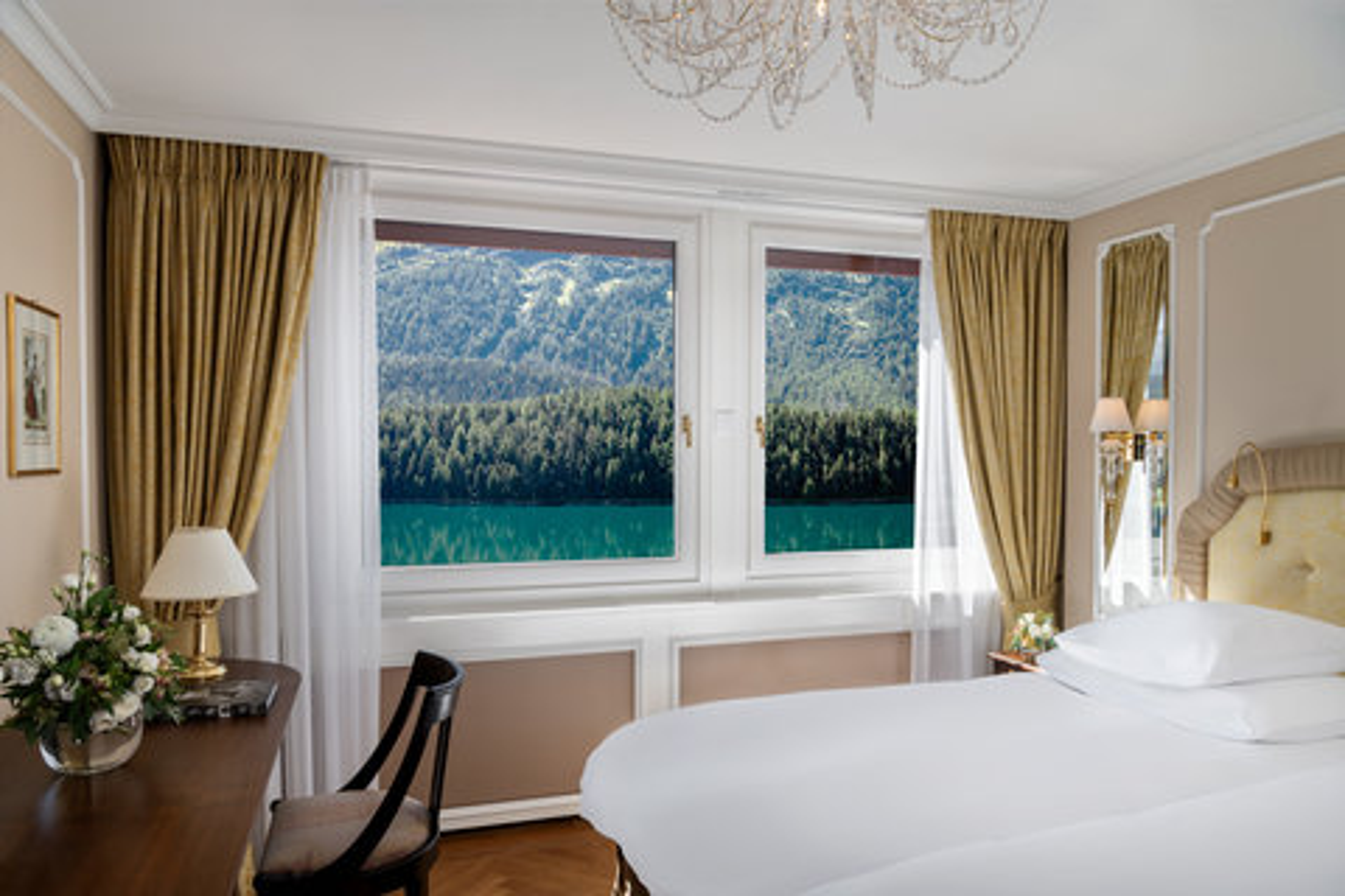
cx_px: 672
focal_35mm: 26
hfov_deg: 69.4
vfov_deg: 49.6
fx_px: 971
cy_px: 448
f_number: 11
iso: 100
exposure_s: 1/60
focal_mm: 26
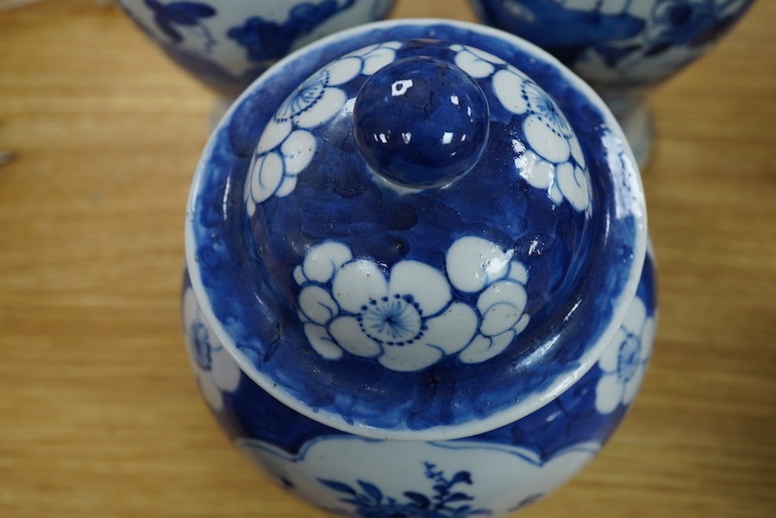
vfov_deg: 29.9
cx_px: 388
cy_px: 259
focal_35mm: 45
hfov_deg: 43.6
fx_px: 970
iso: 1250
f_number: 9
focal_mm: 30
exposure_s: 1/125
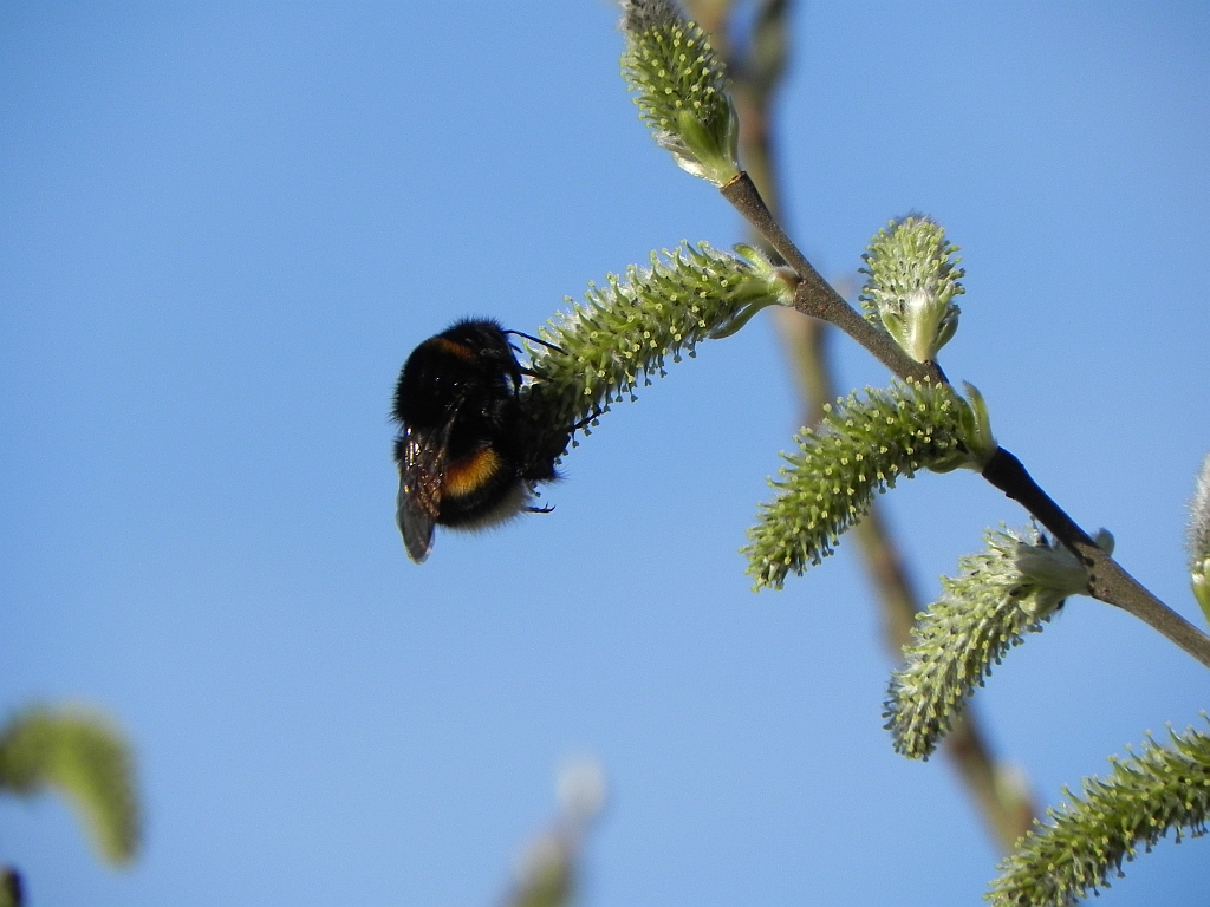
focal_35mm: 678
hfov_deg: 2.9
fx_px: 23699
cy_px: 454
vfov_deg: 2.2
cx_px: 605
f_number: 6.3
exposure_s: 1/472
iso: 160
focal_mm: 120
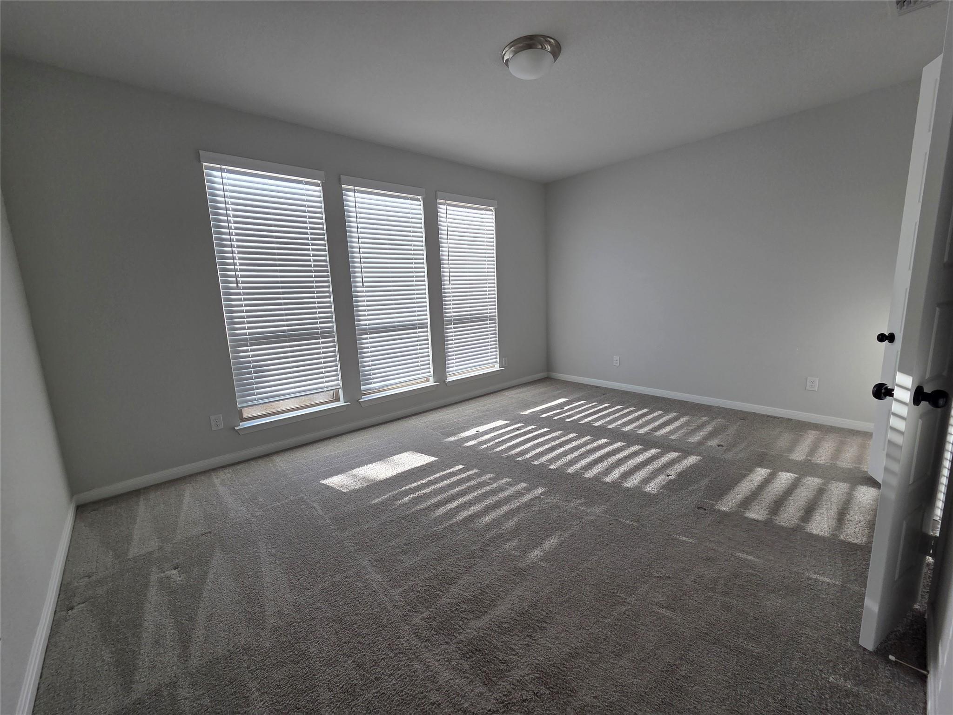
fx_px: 358
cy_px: 358
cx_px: 476
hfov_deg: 106.2
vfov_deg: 89.9
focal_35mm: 13
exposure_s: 1/146
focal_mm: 2.2
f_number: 2.2
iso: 50
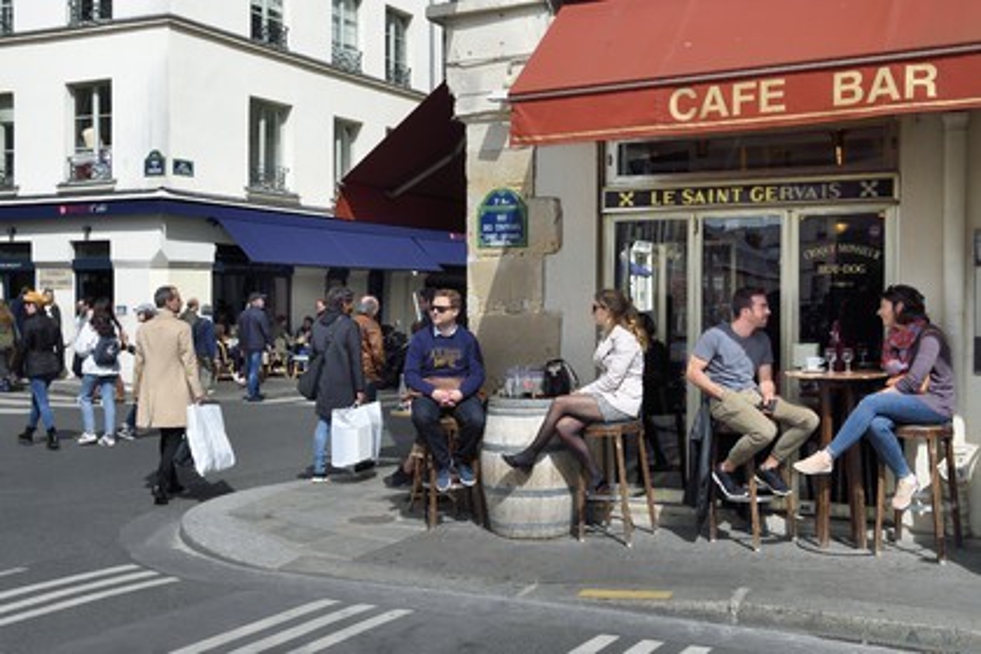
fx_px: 1035
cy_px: 327
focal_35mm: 38
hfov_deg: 50.7
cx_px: 490
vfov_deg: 35.1
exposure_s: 1/320
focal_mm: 38
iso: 400
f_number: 14
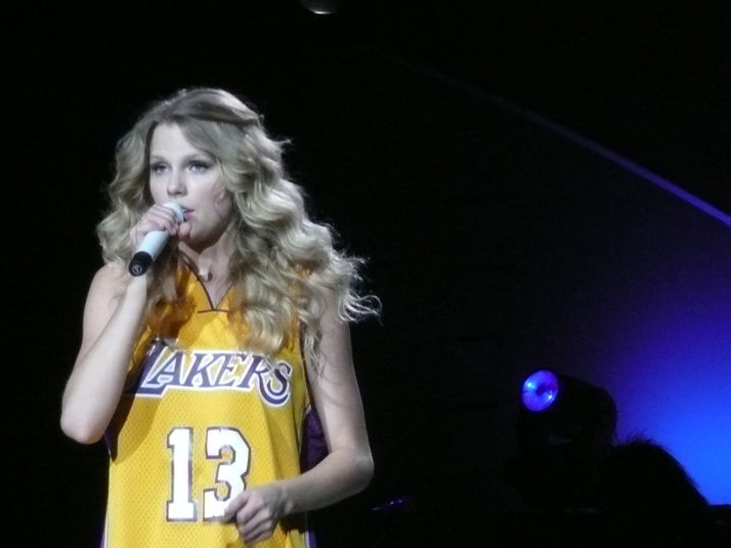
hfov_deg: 4.6
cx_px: 170
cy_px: 422
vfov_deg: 3.5
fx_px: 9056
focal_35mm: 429
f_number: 4.9
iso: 400
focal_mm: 37.5
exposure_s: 1/60
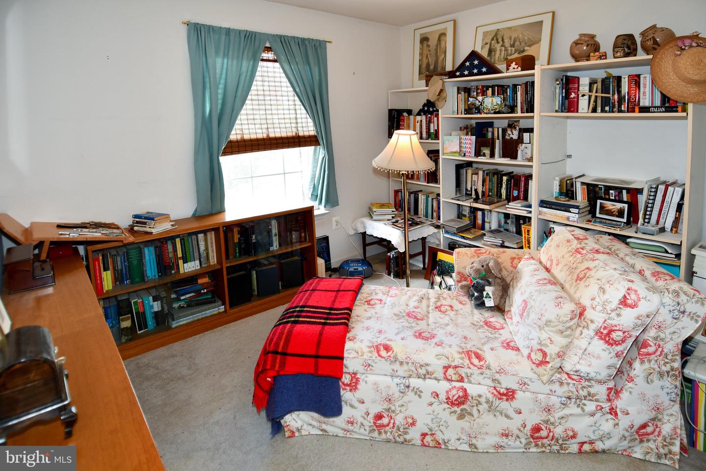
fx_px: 353
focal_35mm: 18
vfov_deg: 67.4
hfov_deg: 90.0
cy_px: 236
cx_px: 353
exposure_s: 1/60
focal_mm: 12
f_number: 4
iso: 450
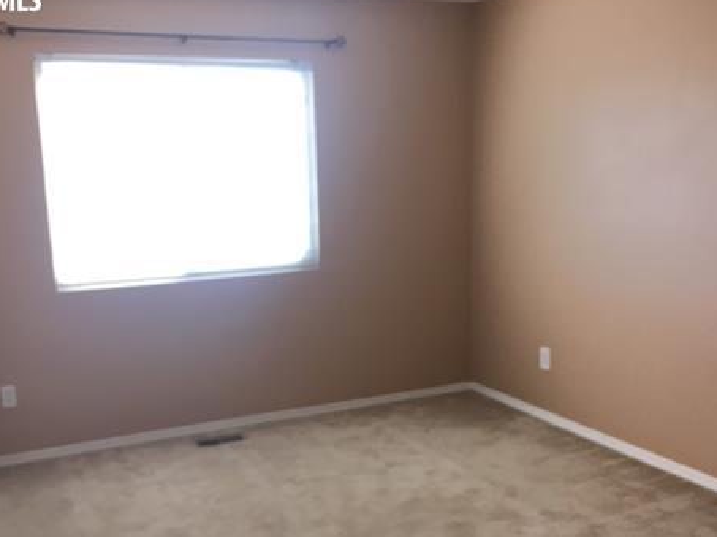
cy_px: 335
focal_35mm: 41
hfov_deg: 45.8
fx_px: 849
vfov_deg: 34.9
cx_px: 347
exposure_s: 1/30
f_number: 2.2
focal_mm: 4.15
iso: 32
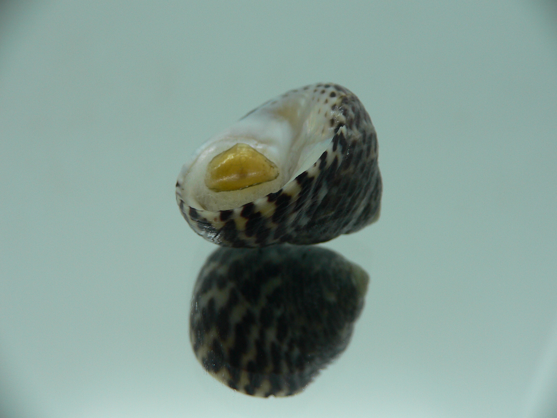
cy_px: 209
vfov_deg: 40.7
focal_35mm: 35
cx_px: 278
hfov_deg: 52.6
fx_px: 563
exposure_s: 1/60
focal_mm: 4.6
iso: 80
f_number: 2.8
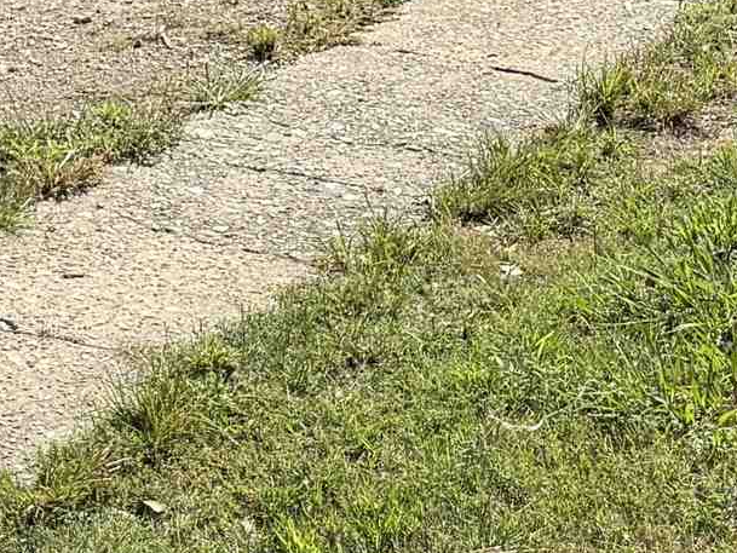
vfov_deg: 11.0
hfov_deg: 16.2
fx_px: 2577
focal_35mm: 121
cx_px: 229
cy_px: -616
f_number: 1.78
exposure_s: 1/3145
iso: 80
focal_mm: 6.76
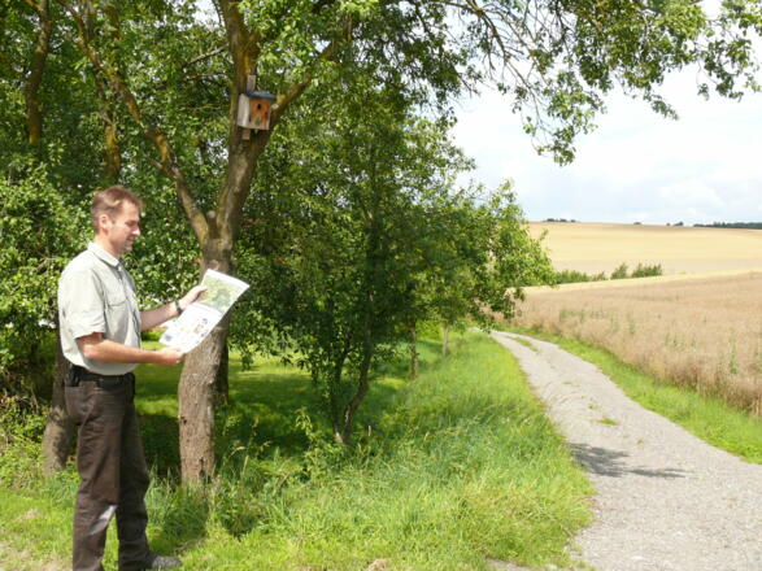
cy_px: 286
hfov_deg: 51.4
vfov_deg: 39.6
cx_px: 381
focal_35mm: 36
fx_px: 792
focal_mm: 7.6
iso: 100
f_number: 5.6
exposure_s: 1/250
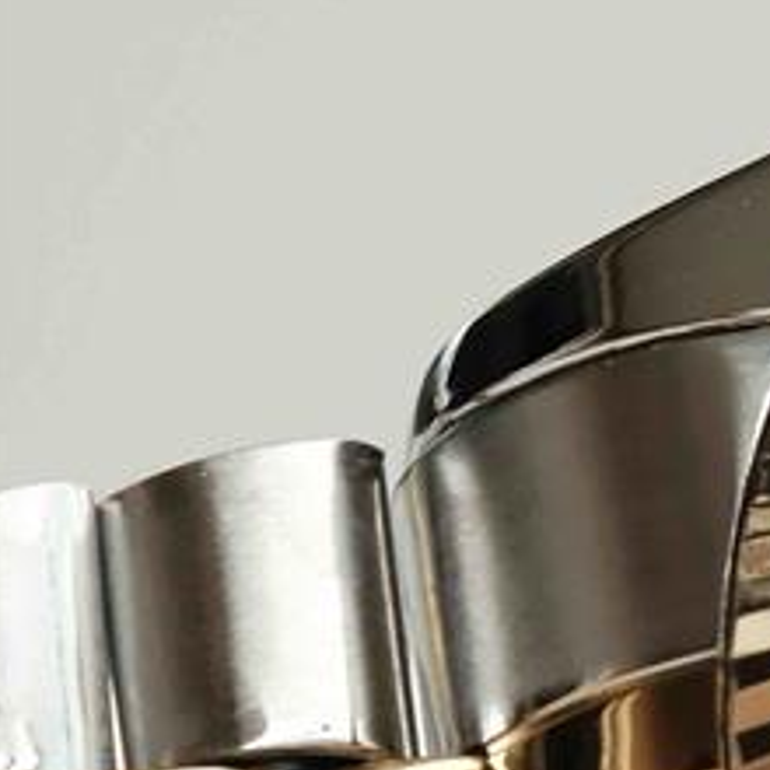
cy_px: 630
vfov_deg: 2.6
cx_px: 1662
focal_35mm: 667
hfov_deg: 2.6
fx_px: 16786
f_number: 8
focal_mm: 80
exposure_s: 1/40
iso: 250
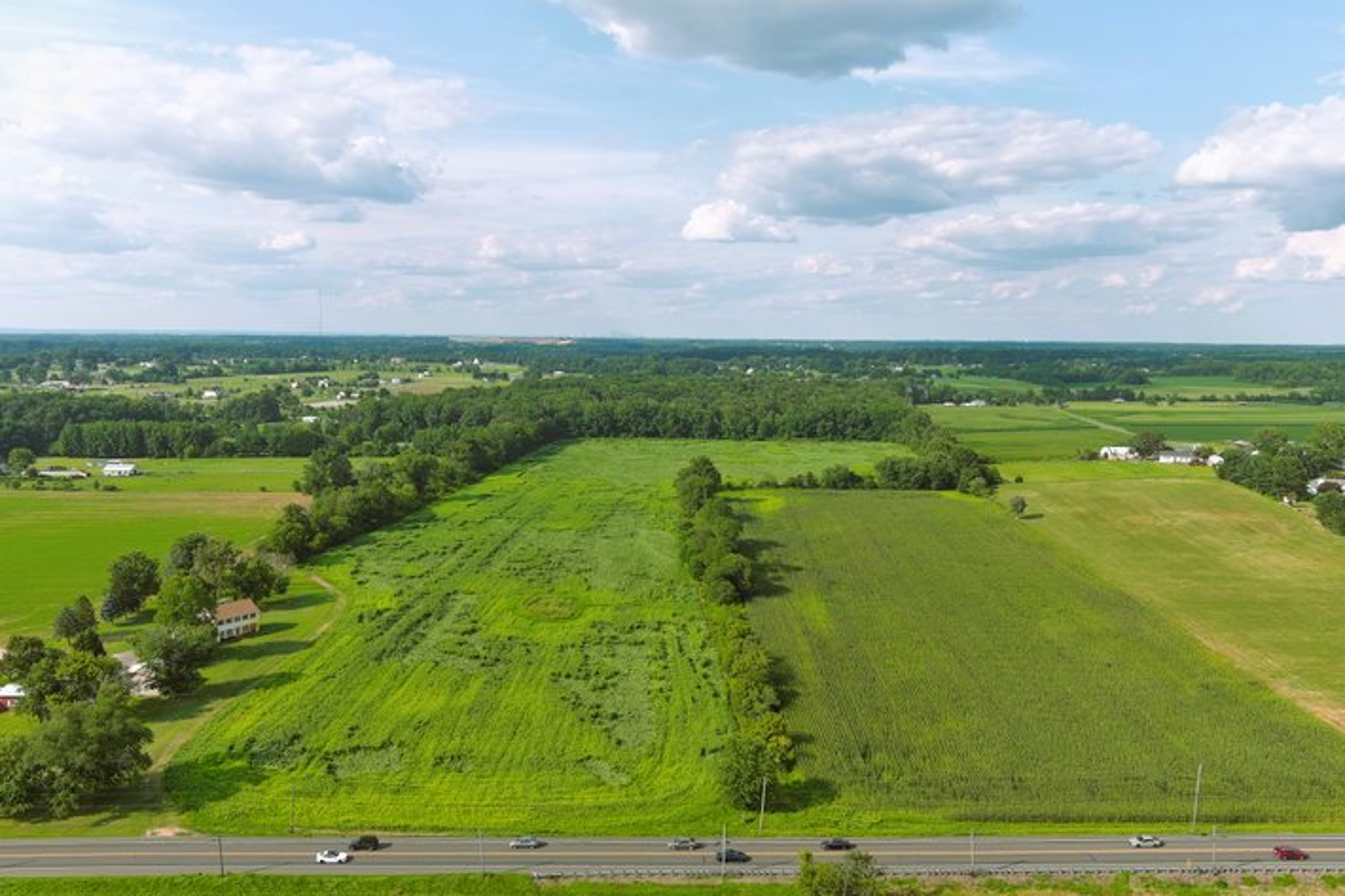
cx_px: 672
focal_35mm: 29
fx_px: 1083
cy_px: 448
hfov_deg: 63.7
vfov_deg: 44.9
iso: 100
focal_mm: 10.57
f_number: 2.8
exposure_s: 1/1000
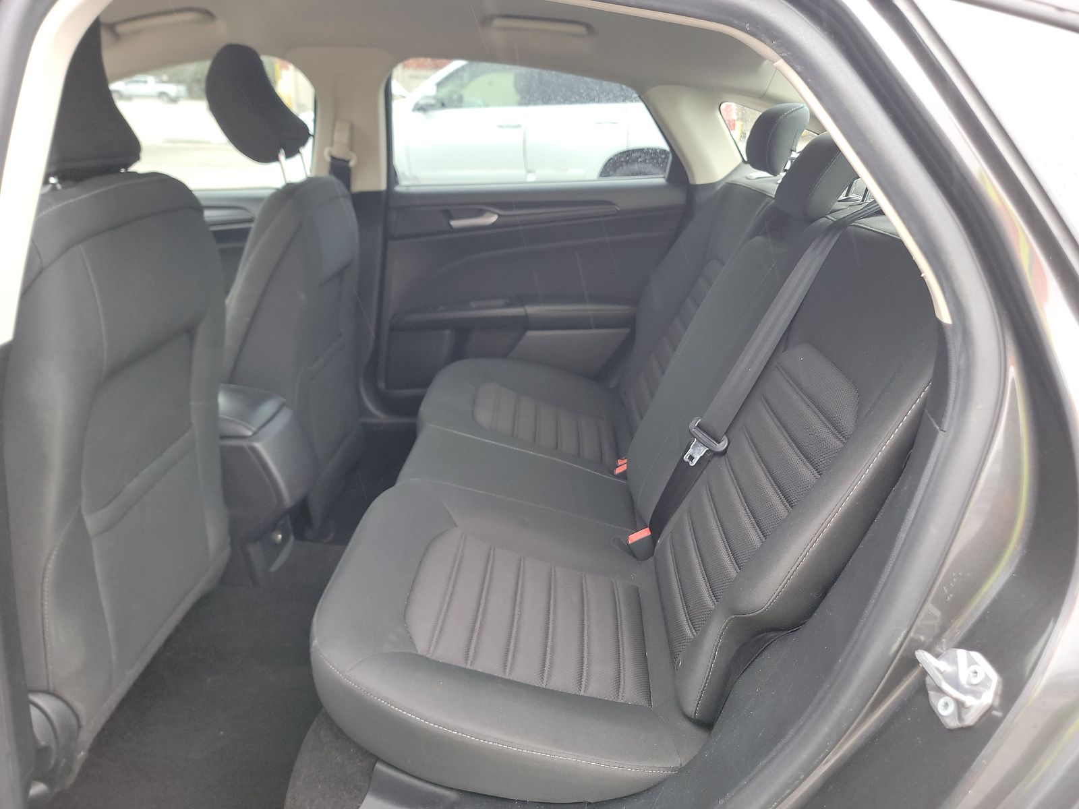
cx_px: 540
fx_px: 748
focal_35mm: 24
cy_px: 404
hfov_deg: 71.6
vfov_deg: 56.8
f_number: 1.8
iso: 348
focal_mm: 6.7
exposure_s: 1/59
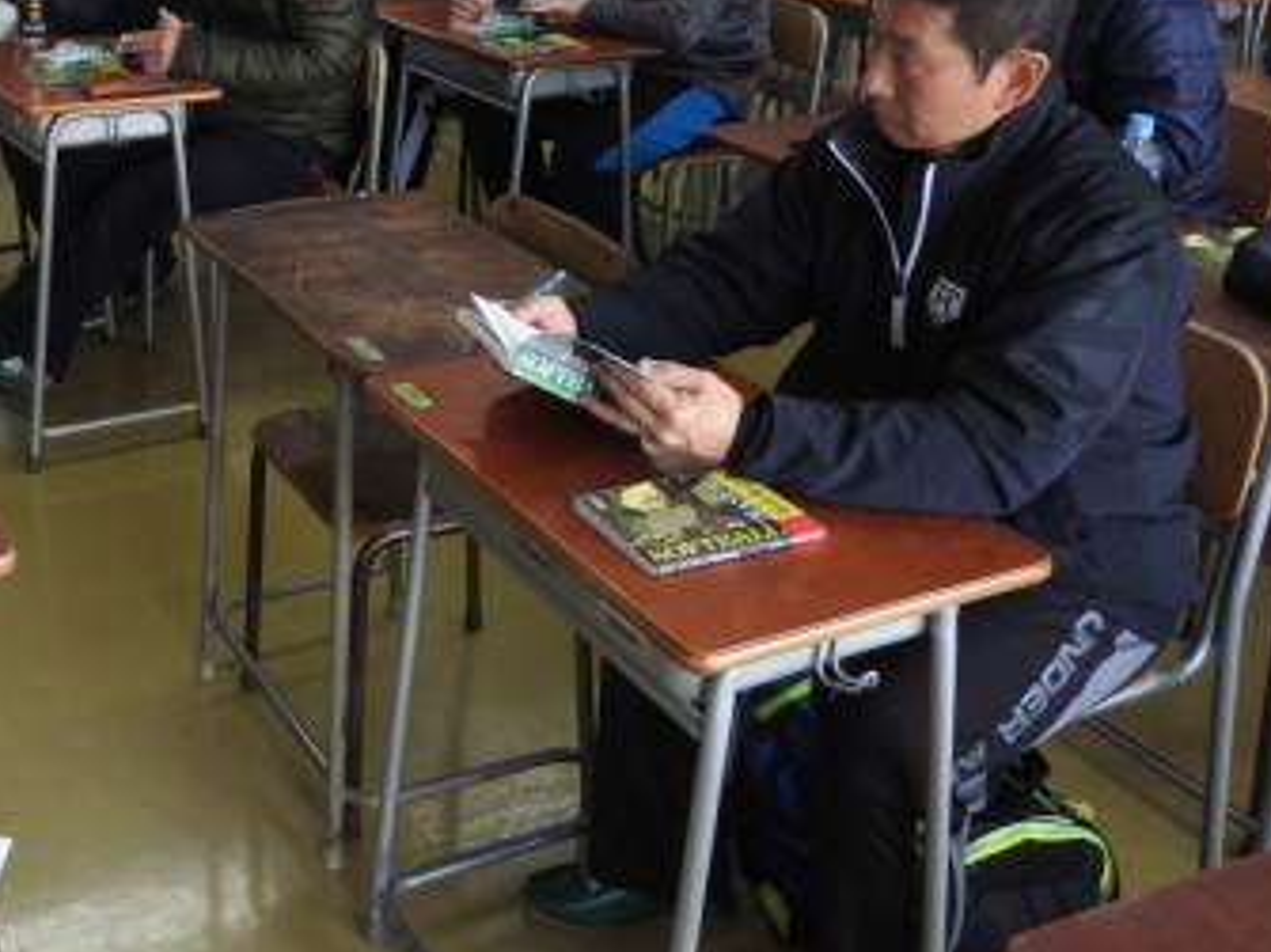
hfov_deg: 42.2
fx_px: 1578
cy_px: 205
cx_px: 277
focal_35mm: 43
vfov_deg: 32.7
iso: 100
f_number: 3.3
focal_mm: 4.3
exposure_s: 1/50
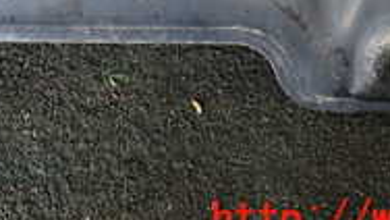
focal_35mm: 87
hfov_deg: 23.9
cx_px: 58
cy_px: -220
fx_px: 900
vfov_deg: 12.3
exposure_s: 1/60
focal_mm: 4.5
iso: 160
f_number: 2
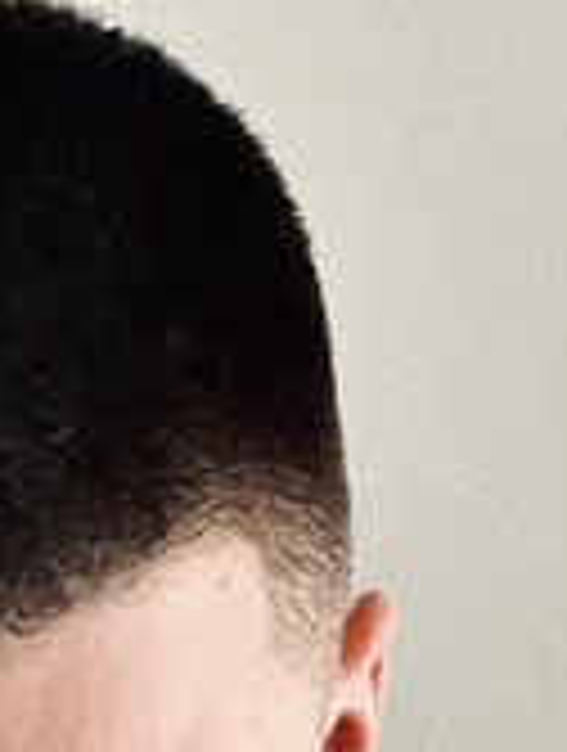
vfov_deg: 5.3
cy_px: 1545
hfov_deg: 4.0
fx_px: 8006
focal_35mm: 368
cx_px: -104
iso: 200
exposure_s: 1/61
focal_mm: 9
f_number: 2.8
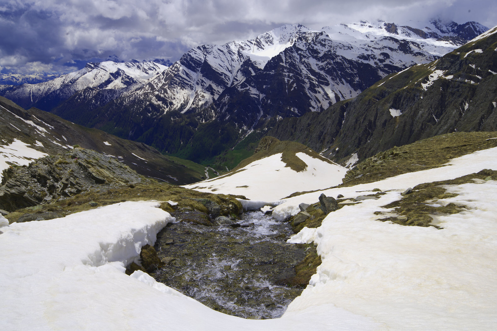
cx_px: 248
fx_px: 483
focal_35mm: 35
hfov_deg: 54.4
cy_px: 166
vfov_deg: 37.8
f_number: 14
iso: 125
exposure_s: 1/400
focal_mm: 35
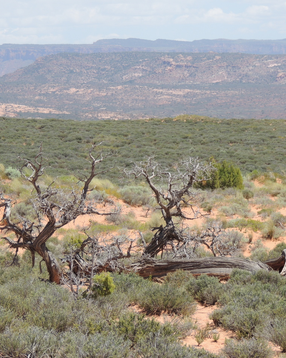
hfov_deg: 7.6
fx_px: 2148
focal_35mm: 203
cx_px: 187
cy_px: 179
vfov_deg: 9.5
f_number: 4.4
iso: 100
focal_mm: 27.6
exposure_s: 1/500
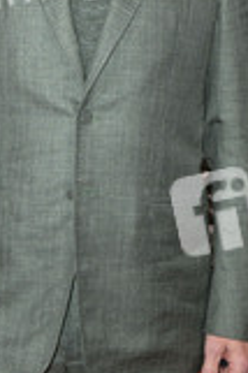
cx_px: 79
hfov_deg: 11.5
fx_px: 1232
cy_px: 86
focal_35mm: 119
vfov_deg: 17.1
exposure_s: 1/200
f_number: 5.6
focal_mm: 48
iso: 800
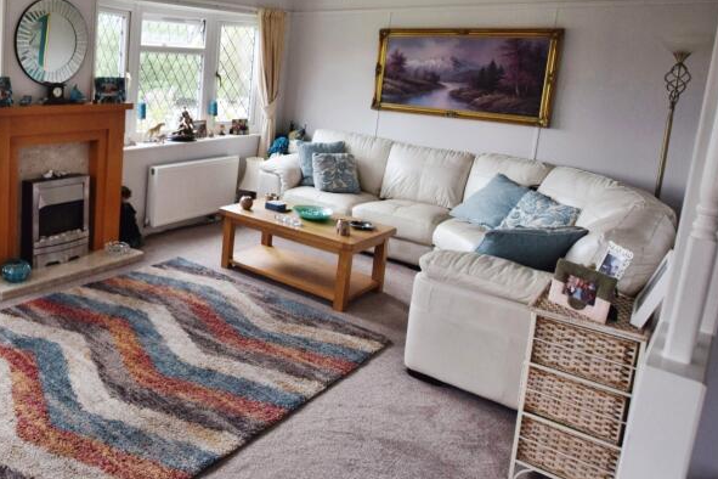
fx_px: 519
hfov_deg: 61.5
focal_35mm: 26
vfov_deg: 49.0
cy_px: 174
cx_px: 109
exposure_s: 1/125
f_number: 5.6
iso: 400
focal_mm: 10
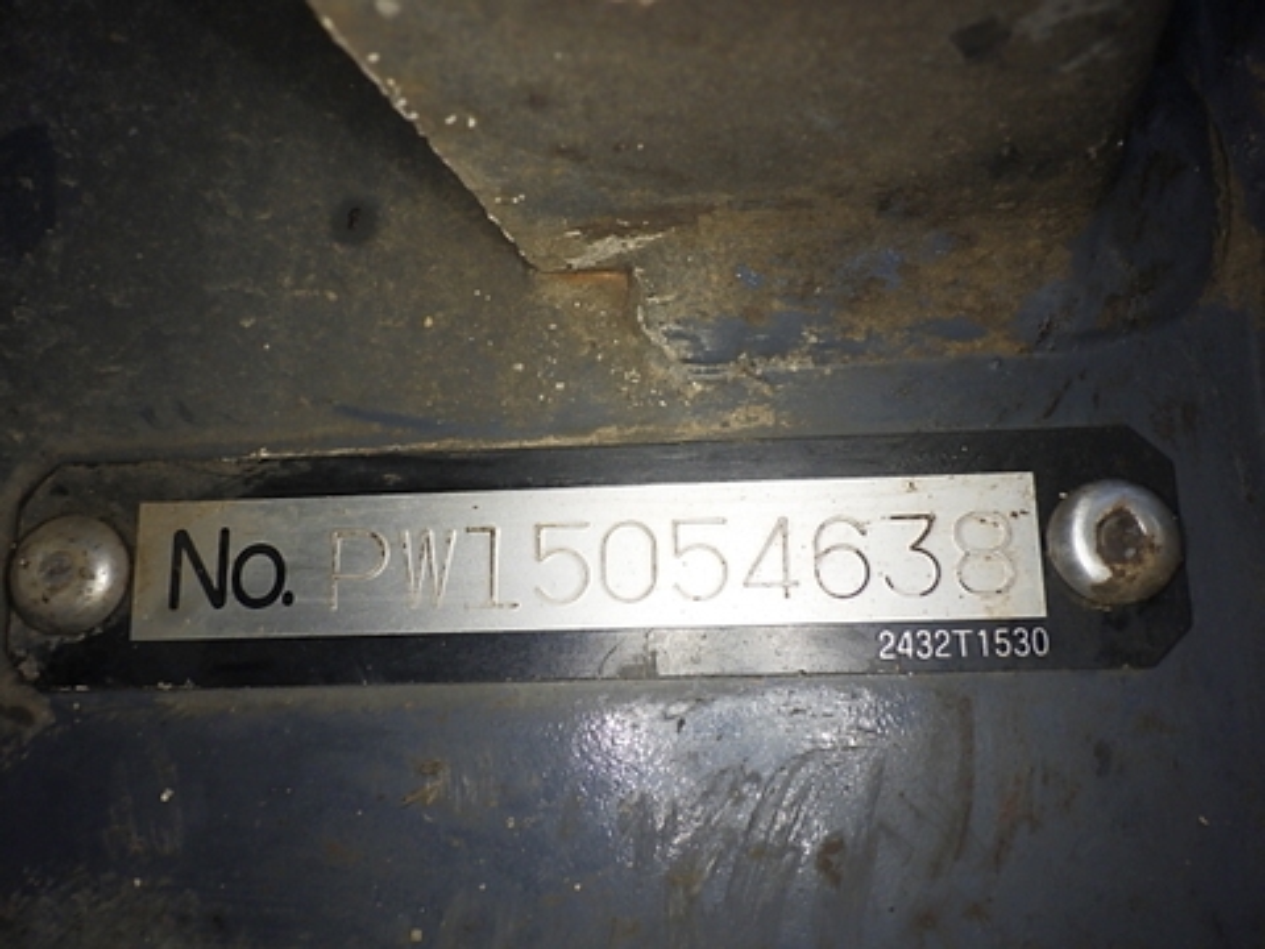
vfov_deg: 41.8
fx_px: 1242
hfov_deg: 54.0
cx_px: 632
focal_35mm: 34
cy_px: 474
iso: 250
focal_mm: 6.1
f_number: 3.8
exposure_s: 1/80
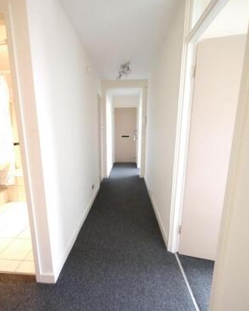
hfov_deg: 80.3
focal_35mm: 16
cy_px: 159
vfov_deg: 93.1
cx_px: 114
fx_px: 147
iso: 800
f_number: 4
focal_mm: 7
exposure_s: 1/13
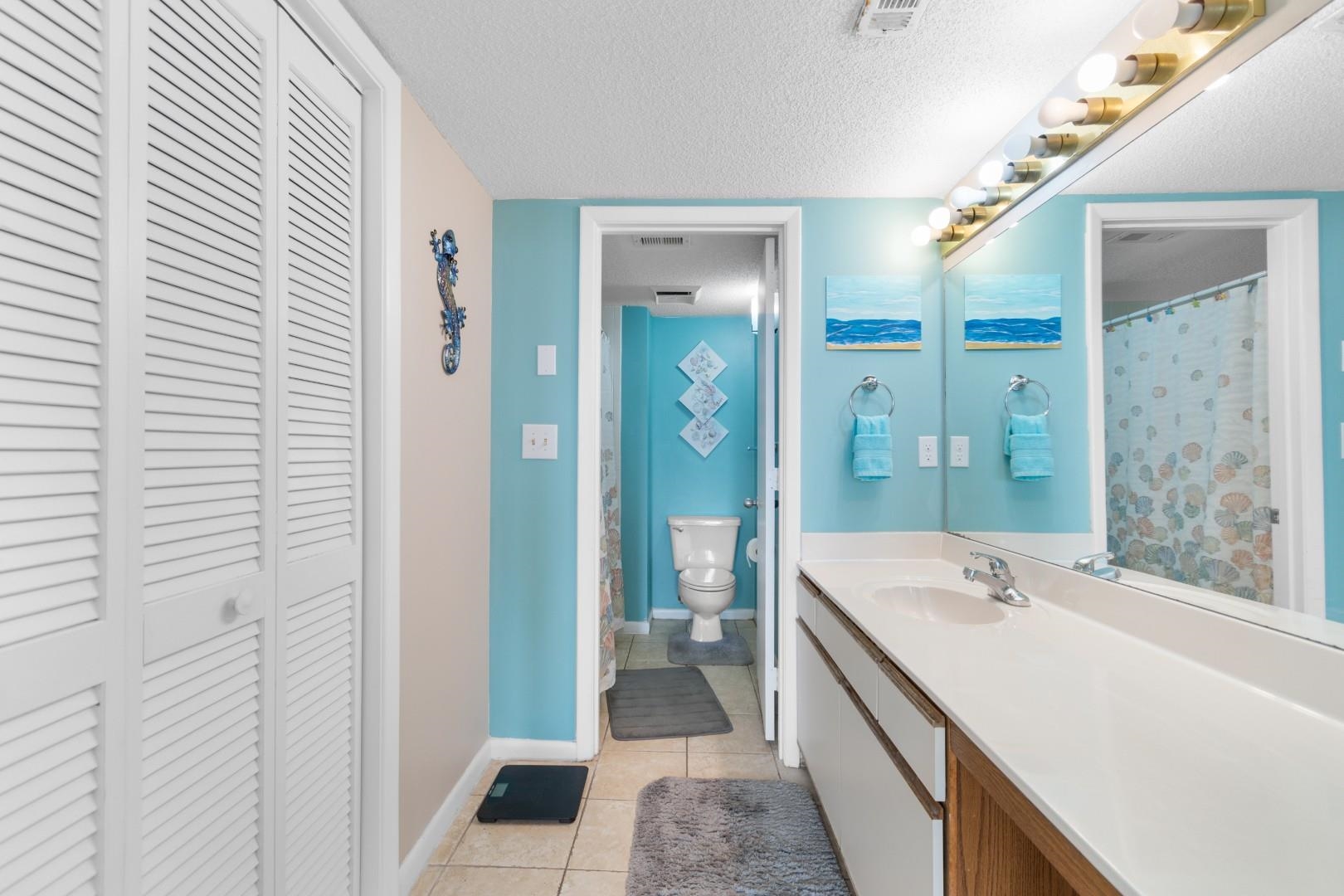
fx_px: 560
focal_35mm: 15
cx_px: 672
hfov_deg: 100.4
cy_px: 448
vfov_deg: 77.3
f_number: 4.5
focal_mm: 10
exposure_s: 1/20
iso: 100
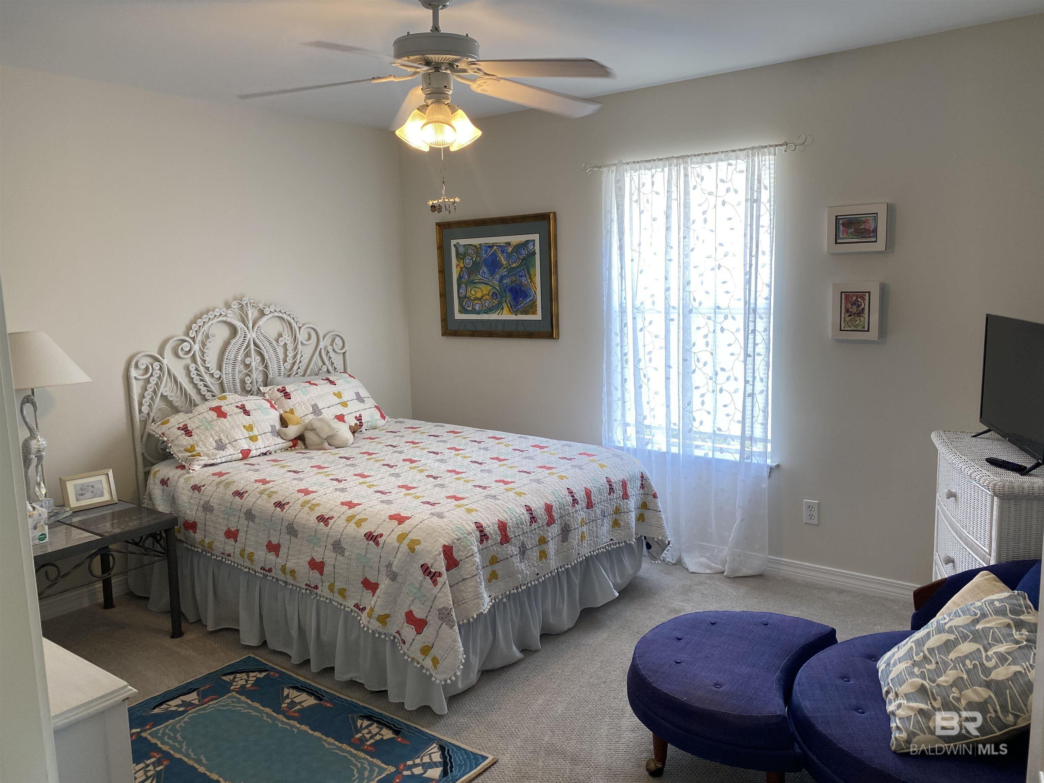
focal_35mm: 26
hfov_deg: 67.3
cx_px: 522
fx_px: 784
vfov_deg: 53.1
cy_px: 392
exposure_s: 1/120
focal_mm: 4.25
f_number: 1.8
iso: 80
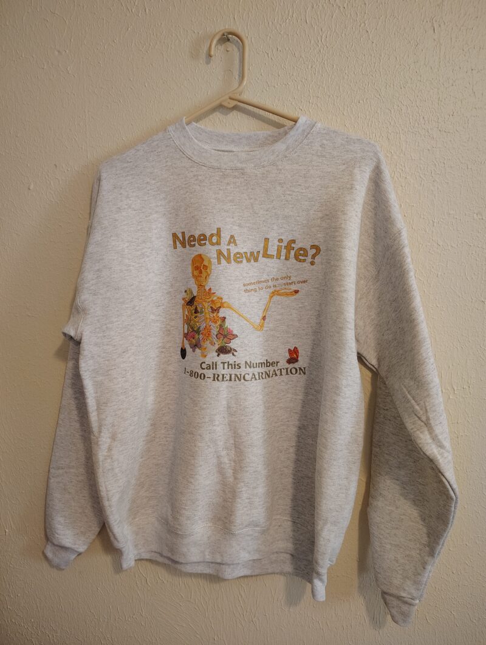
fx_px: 448
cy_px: 322
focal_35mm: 24
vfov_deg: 71.5
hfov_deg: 56.9
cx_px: 243
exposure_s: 1/60
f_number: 1.8
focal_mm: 5.56
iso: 1578
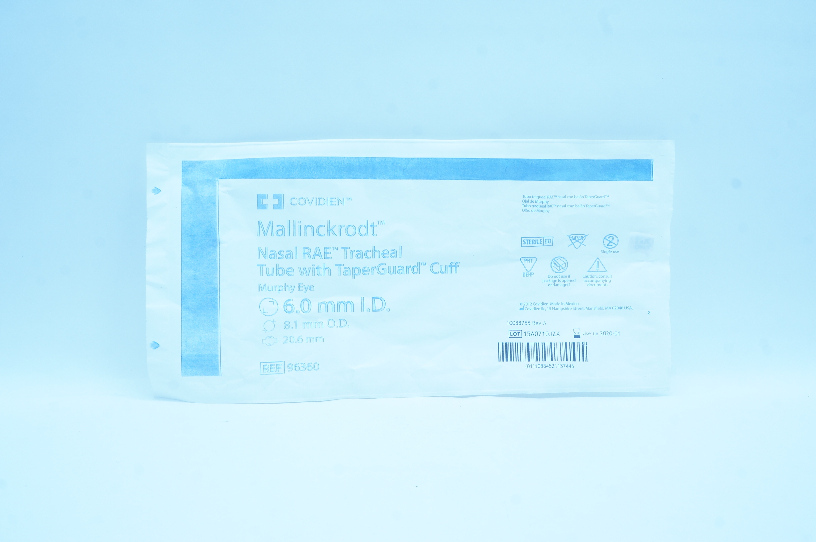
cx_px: 408
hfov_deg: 55.2
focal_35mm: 34
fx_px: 781
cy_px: 271
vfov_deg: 38.3
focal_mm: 23
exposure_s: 1/15
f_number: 13
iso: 400
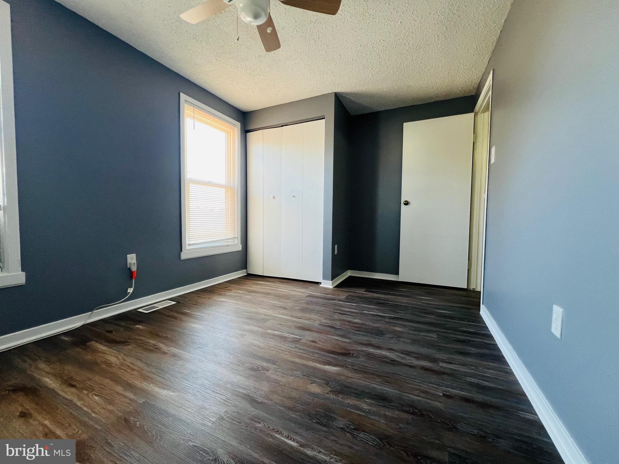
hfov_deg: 106.2
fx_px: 232
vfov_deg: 89.9
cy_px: 232
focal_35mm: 13
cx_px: 310
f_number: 1.8
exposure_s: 1/99
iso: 100
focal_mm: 1.57
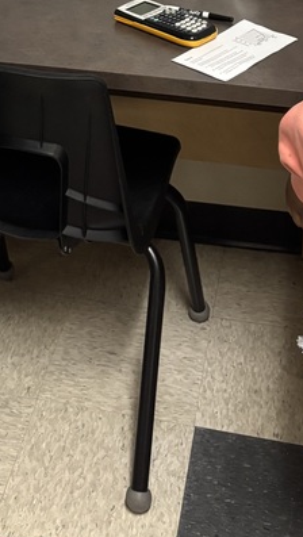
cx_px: 84
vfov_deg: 25.7
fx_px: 1040
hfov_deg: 16.5
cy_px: -119
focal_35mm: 73
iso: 400
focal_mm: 5.96
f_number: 1.6
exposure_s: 1/60
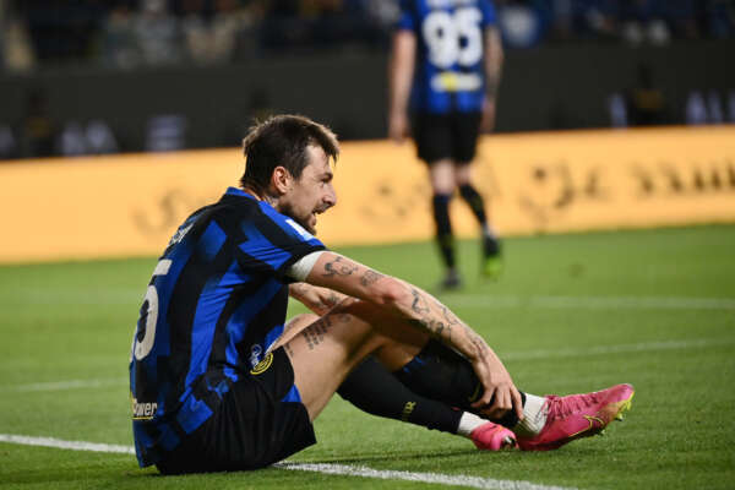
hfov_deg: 7.6
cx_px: 368
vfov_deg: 5.1
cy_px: 245
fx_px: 5512
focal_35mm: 270
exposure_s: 1/1600
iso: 2000
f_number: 4
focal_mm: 270
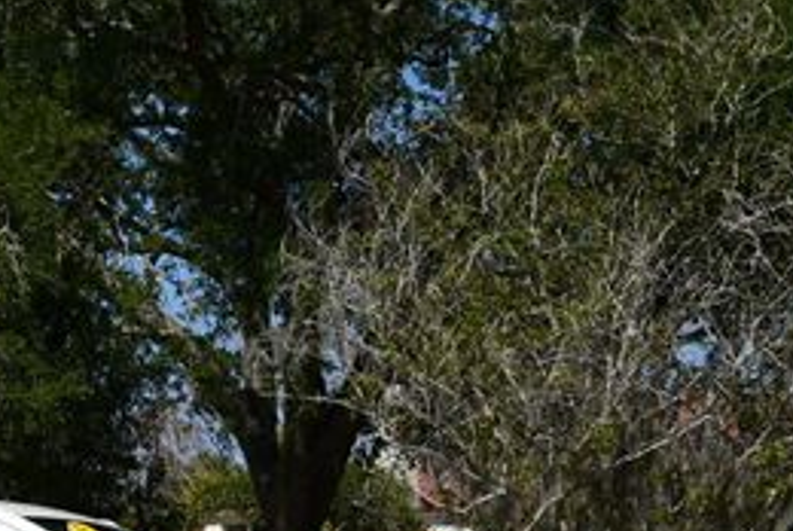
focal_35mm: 118
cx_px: -43
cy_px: 589
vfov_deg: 11.5
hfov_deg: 16.9
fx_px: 2602
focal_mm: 24
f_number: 9
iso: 100
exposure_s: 1/400
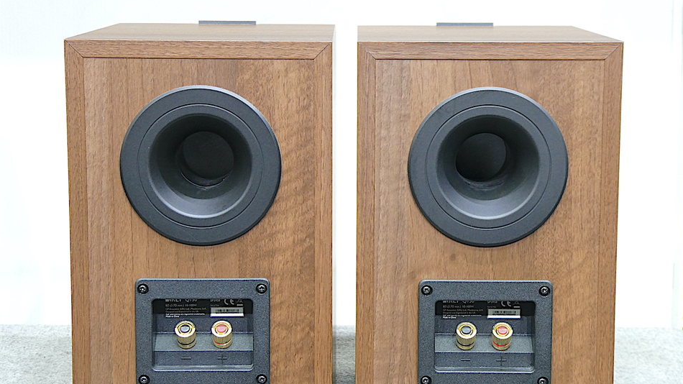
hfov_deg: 24.5
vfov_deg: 13.9
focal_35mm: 87
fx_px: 1575
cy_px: 243
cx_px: 344
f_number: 4.7
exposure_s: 1/3.2
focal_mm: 14.1
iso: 200
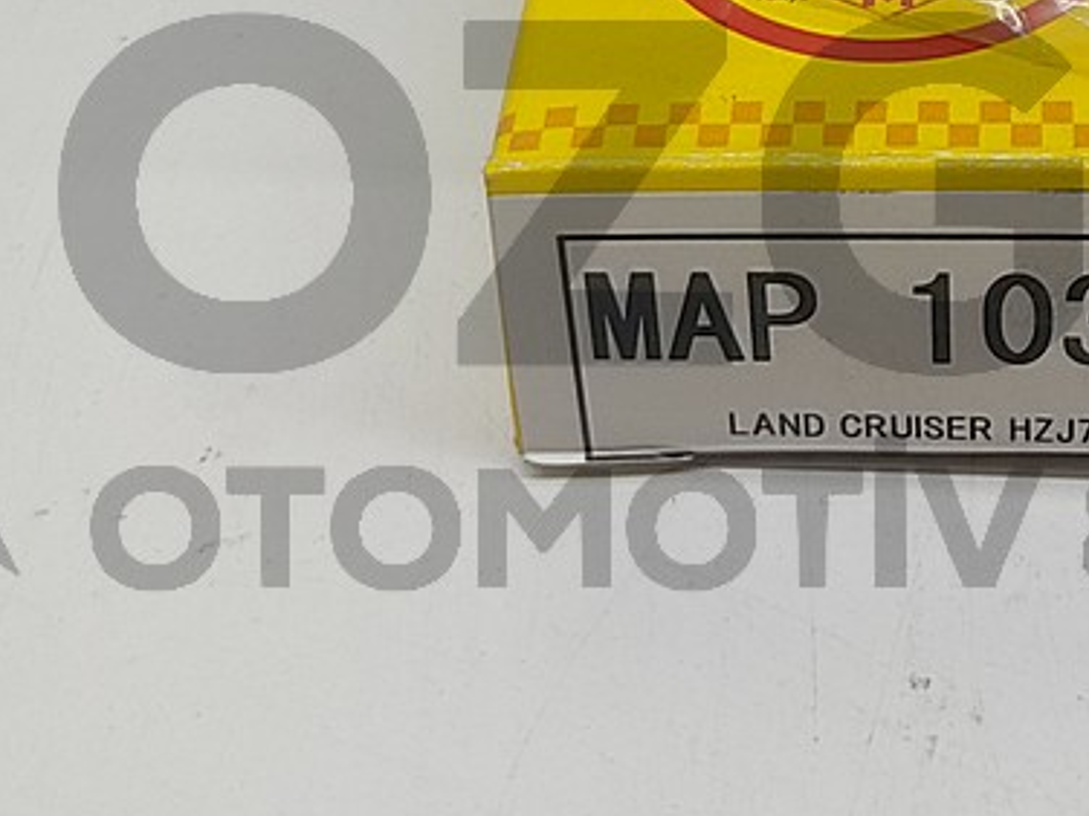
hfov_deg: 21.3
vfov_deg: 15.7
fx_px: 2831
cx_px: 991
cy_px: -198
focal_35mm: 90
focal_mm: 4.74
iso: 123
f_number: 1.79
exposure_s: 1/100
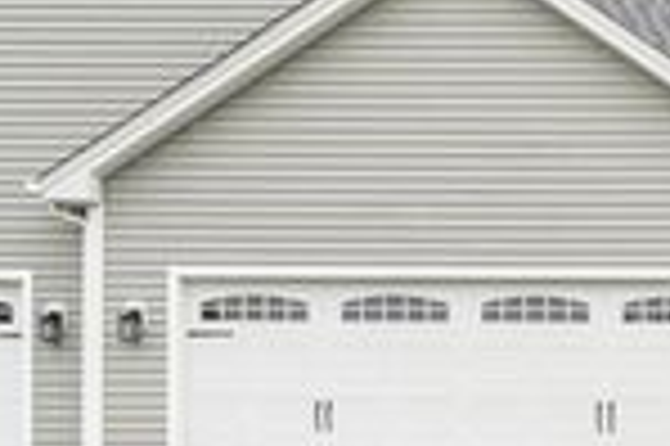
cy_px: 304
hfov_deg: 19.4
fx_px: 1748
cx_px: 958
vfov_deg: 14.5
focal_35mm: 94
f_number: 7.1
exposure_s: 1/400
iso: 500
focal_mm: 28
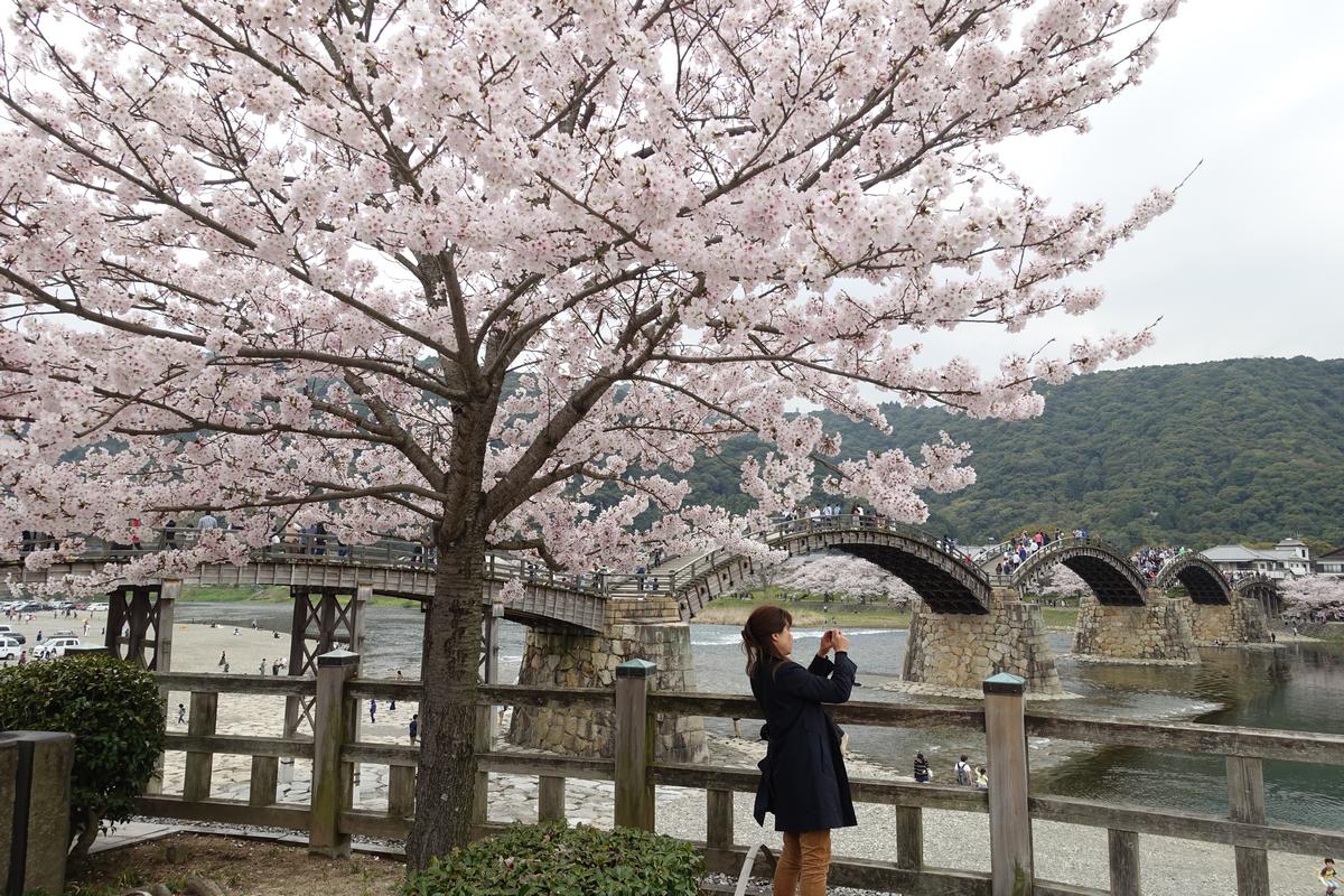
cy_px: 448
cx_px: 672
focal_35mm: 24
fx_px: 896
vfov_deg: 53.1
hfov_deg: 73.7
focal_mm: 8.8
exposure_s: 1/80
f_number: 4
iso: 125
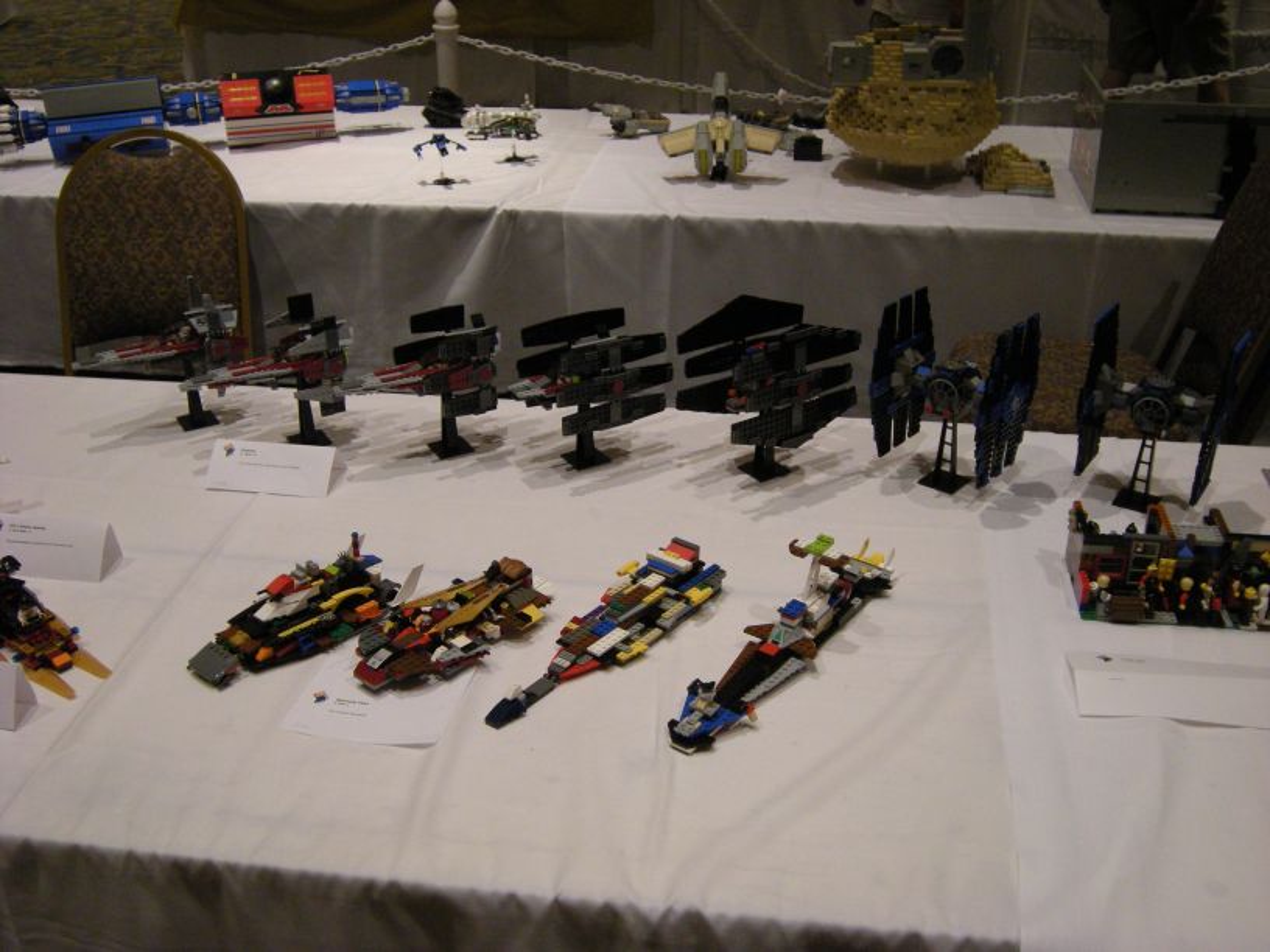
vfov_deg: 37.7
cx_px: 635
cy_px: 476
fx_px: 1394
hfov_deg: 49.0
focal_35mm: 38
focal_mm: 6.3
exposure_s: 1/58
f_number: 3.2
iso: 289
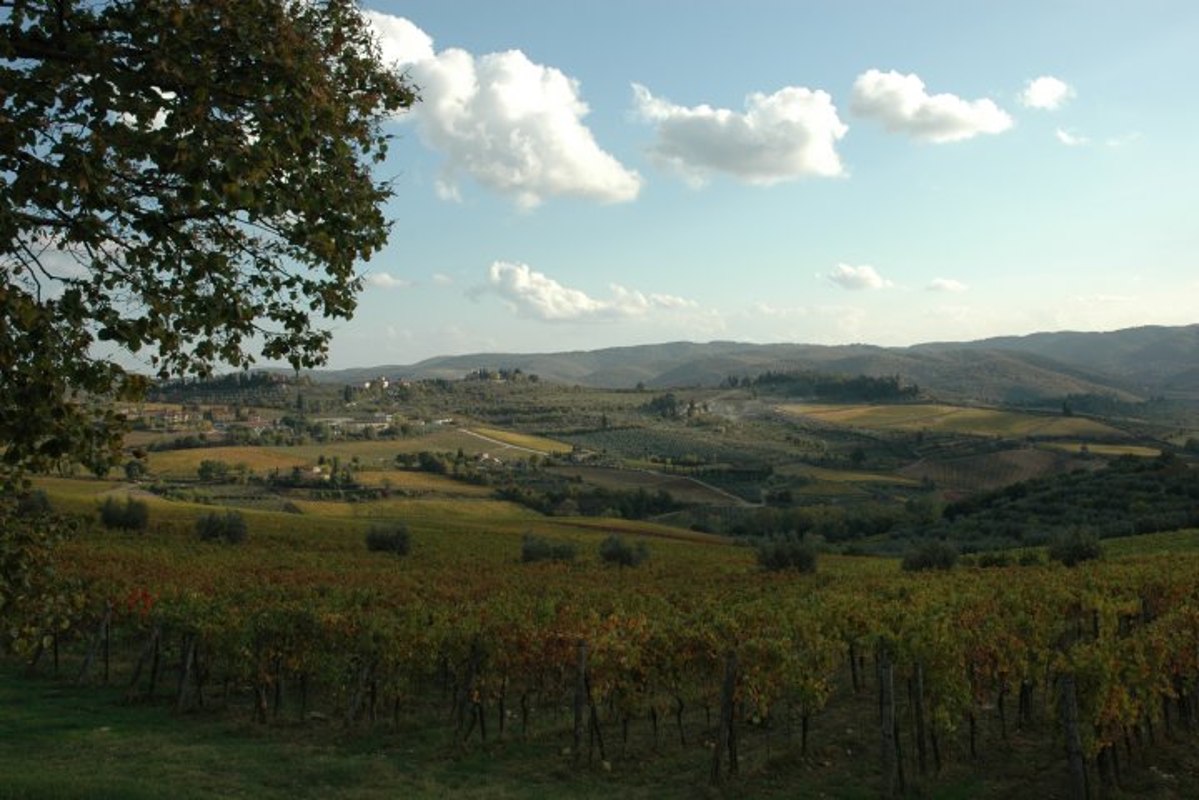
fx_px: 1199
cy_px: 400
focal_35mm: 36
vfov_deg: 36.9
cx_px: 600
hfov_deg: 53.1
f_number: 9
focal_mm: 24
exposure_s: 1/320
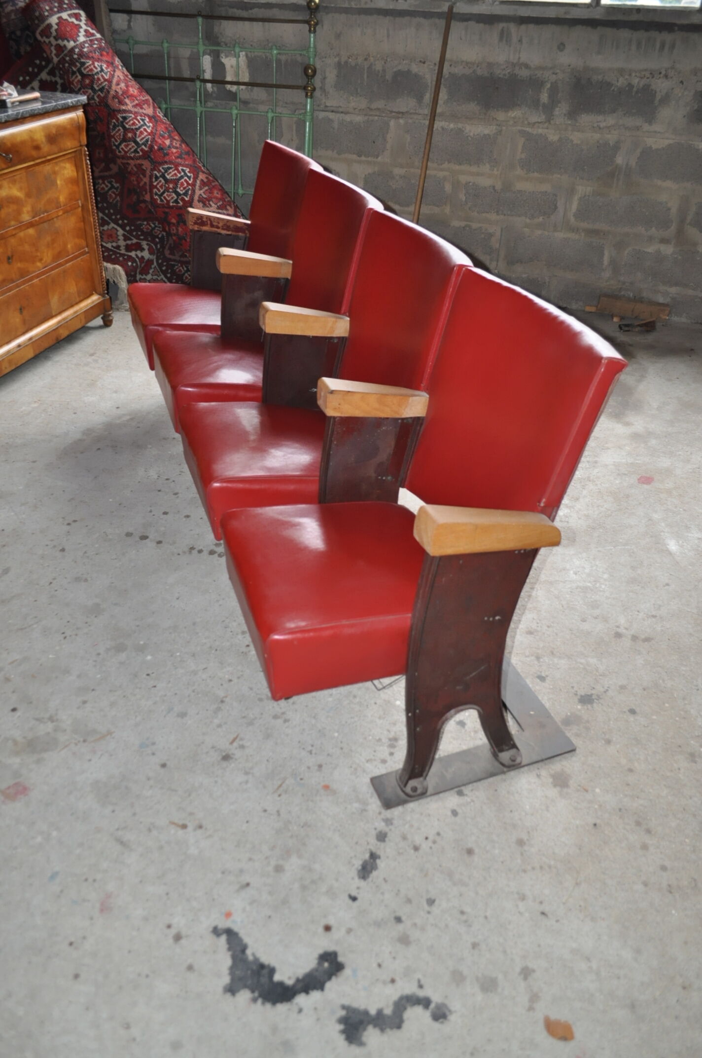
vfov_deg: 67.4
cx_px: 351
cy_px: 529
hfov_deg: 47.8
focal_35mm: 27
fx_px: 792
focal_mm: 18
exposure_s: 1/60
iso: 800
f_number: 3.5
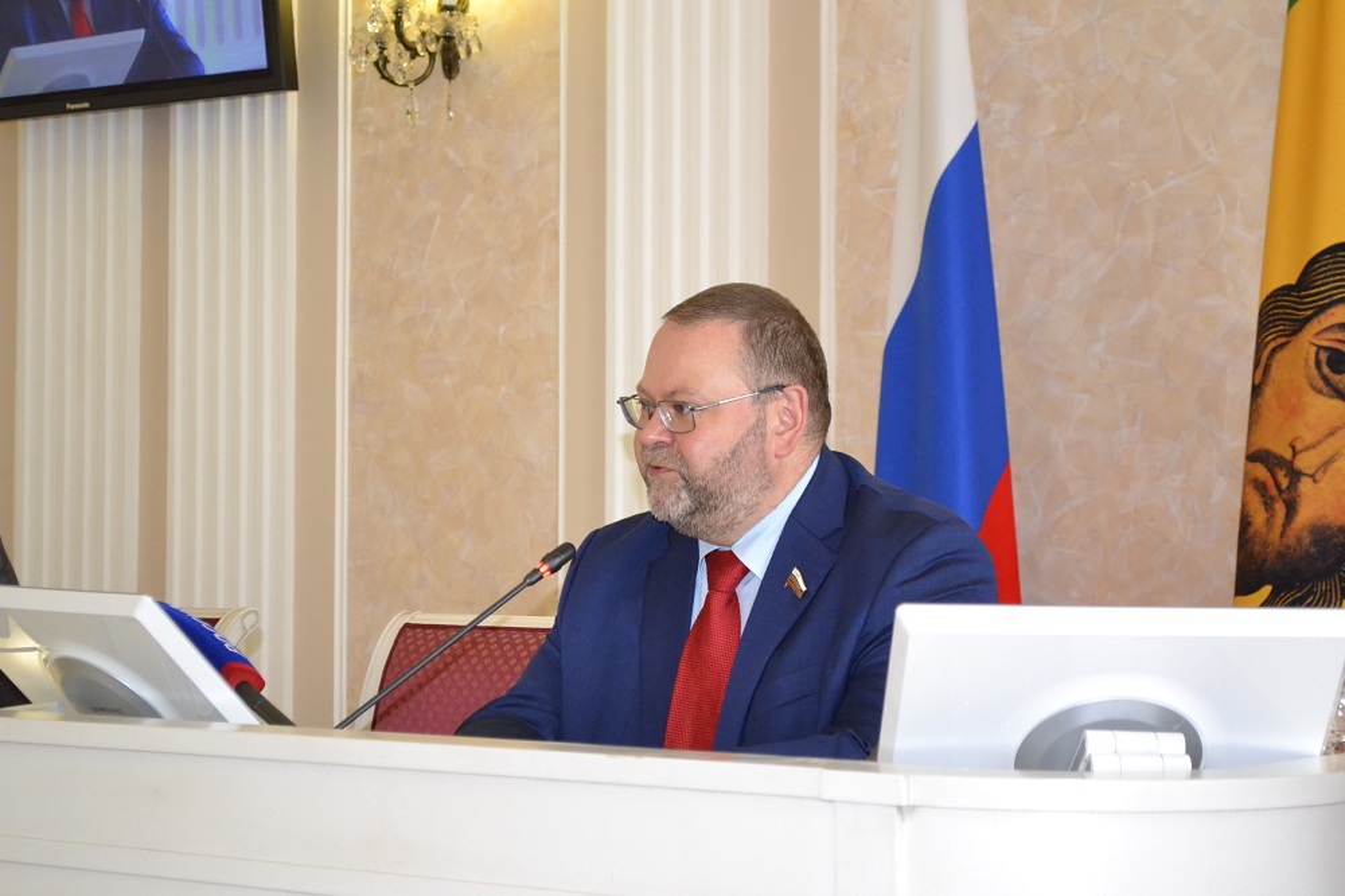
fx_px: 3081
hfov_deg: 24.6
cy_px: 448
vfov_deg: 16.5
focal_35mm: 82
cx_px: 672
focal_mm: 55
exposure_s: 1/60
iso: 2500
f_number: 5.6
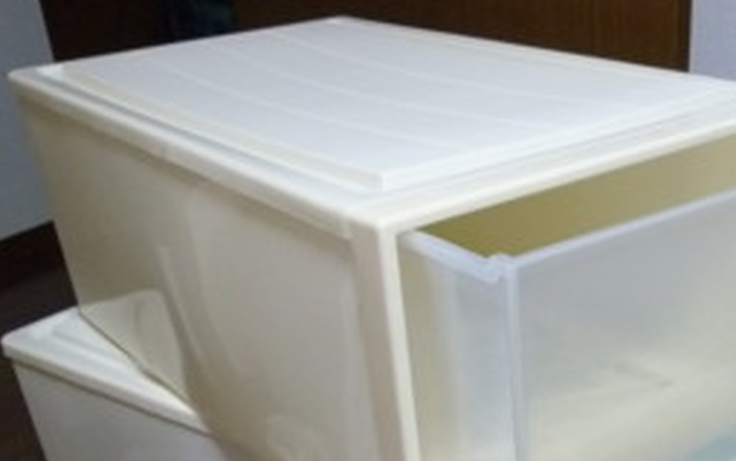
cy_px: 470
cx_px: 501
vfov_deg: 25.9
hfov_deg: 42.0
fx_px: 943
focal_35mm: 47
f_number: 2.8
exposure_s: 1/15
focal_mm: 4.5
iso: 500
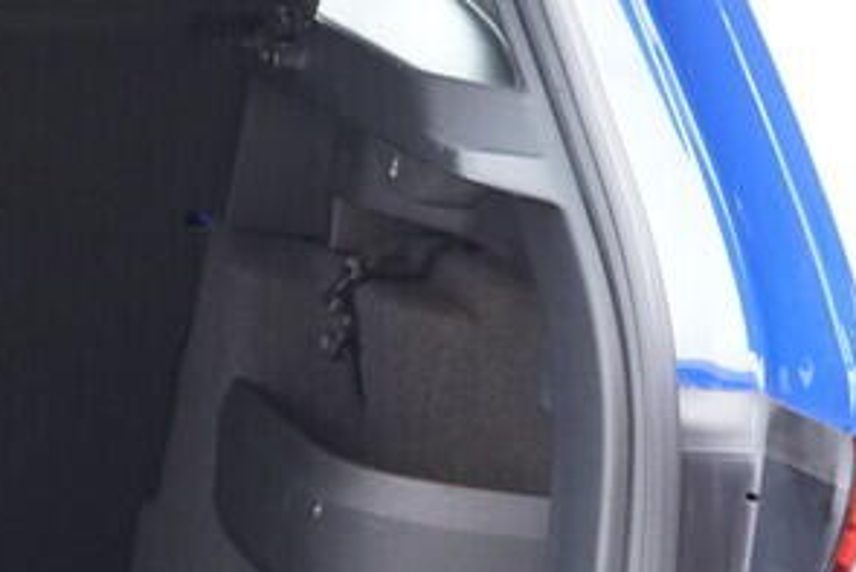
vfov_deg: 11.0
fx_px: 2974
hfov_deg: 14.7
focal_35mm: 125
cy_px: 411
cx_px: -577
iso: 1000
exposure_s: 1/40
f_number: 2.8
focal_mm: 24
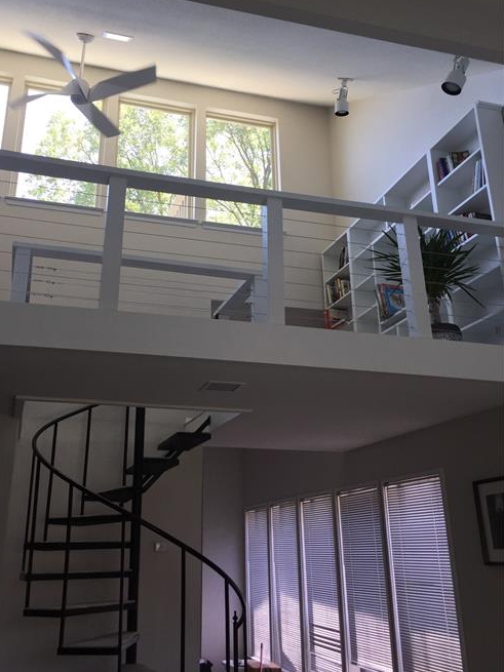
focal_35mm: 34
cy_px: 283
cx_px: 209
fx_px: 660
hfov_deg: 41.6
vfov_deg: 53.7
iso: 50
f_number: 2.2
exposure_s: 1/120
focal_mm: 4.15
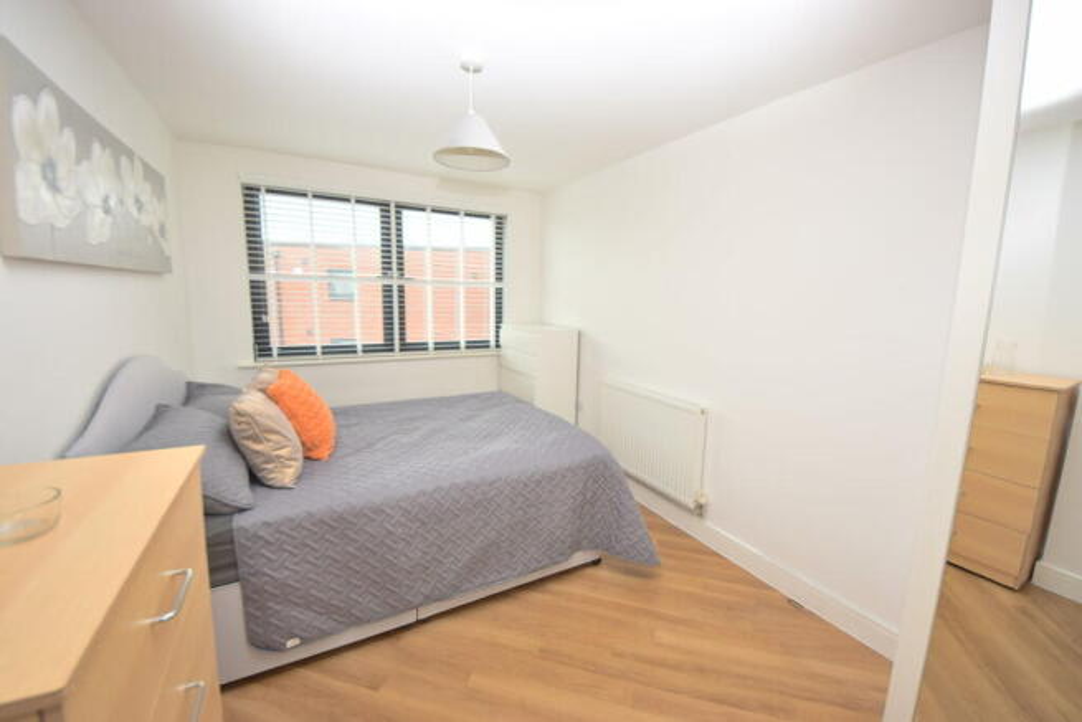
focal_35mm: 20
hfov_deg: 85.4
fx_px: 586
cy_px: 361
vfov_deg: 63.2
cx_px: 541
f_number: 5
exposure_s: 1/125
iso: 400
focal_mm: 13
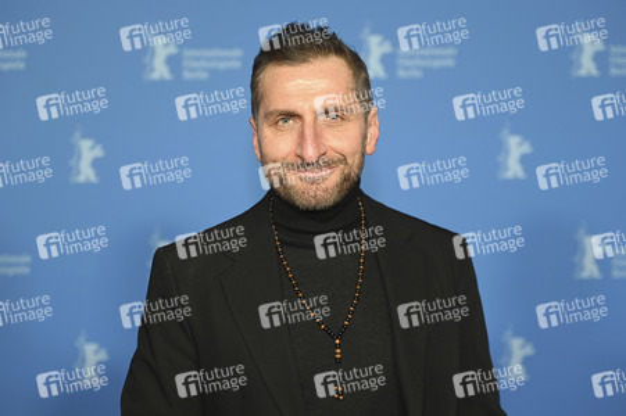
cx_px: 313
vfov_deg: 22.2
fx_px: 1060
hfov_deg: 32.9
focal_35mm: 61
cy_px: 208
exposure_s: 1/160
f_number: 2.8
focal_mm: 61
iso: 320
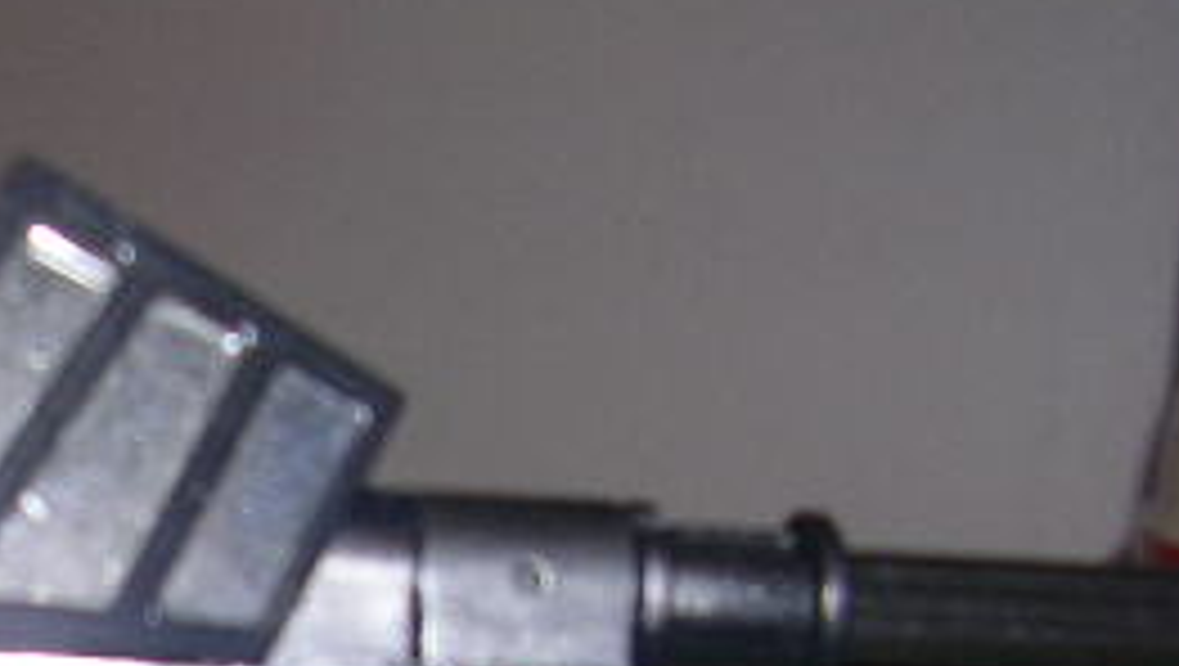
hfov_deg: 20.4
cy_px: 837
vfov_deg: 11.7
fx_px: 3161
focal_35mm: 101
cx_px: -45
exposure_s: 1/60.1
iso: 50
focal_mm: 5.8
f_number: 2.8
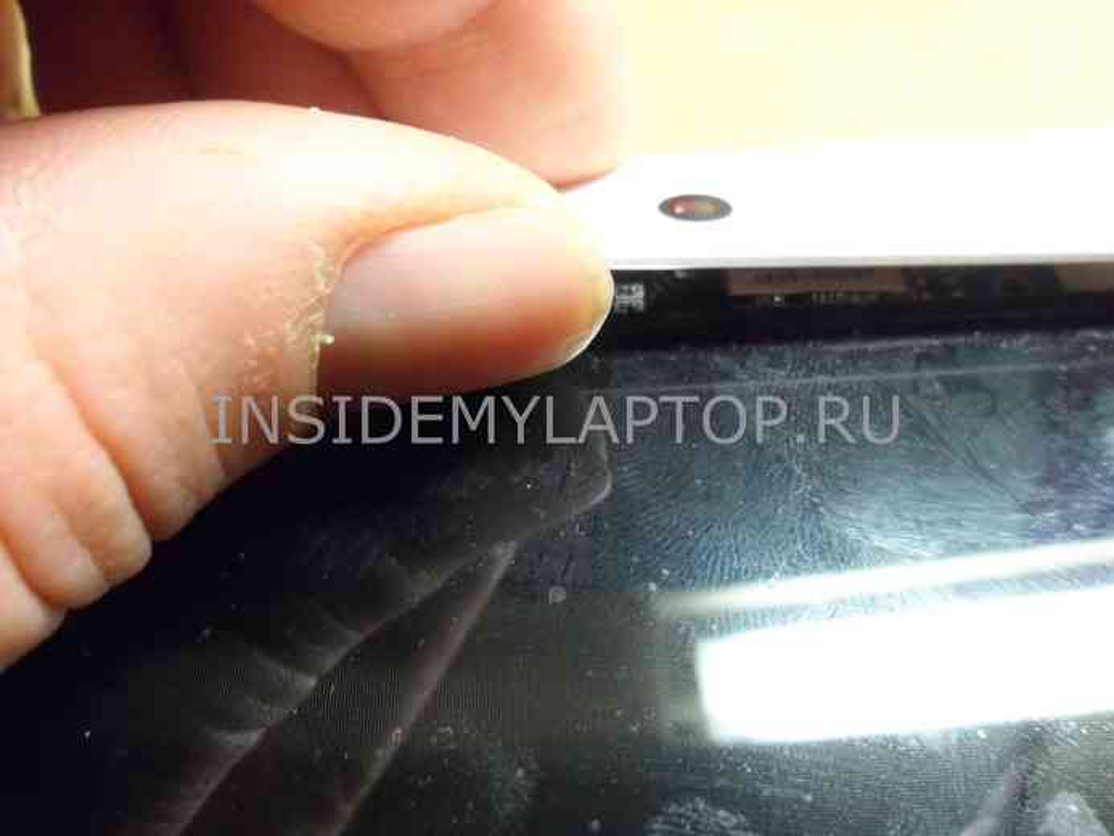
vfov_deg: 53.1
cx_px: 557
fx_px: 837
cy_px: 418
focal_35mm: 26
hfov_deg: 67.3
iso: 400
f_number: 3.3
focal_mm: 4.9
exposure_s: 1/30
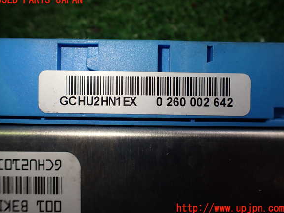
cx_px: 140
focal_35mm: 31
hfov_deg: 58.4
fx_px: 254
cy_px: 104
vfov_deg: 45.4
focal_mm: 5.4
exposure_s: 1/200
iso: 100
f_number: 2.3
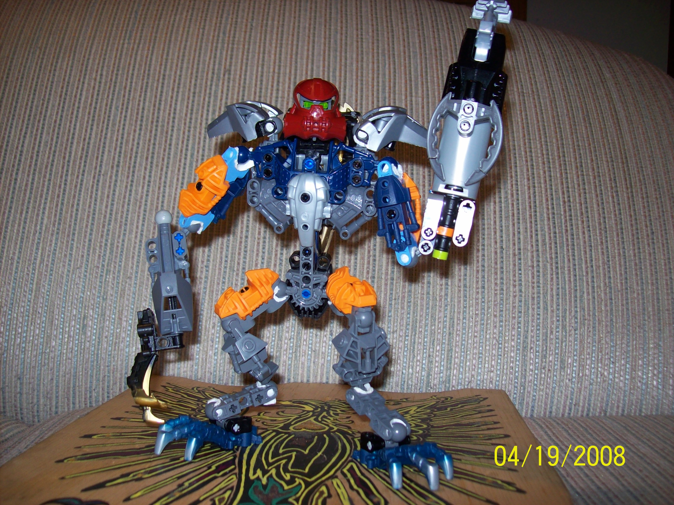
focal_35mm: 36
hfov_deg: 51.4
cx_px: 337
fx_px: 701
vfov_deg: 39.6
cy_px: 252
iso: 80
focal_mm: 6
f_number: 2.7
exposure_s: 1/64
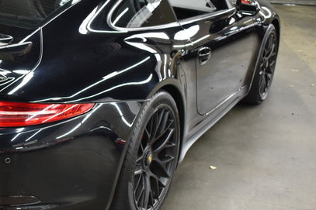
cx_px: 23
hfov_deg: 28.4
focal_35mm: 68
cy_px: 98
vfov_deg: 20.0
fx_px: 597
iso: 800
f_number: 4
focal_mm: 24
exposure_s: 1/40
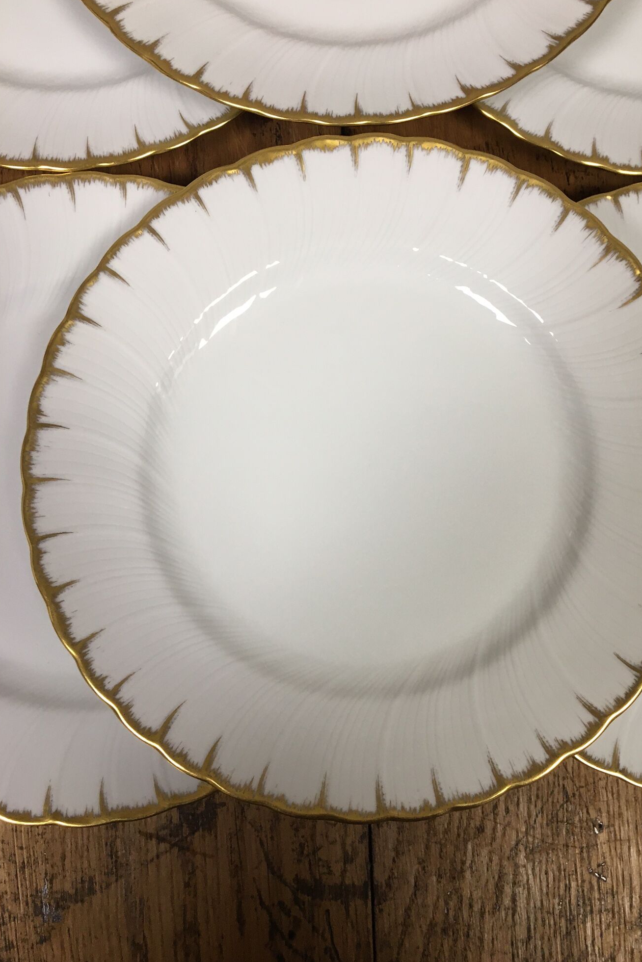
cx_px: 364
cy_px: 483
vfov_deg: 60.3
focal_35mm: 31
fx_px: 829
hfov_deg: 42.2
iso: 50
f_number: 2.2
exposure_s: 1/33
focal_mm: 4.15
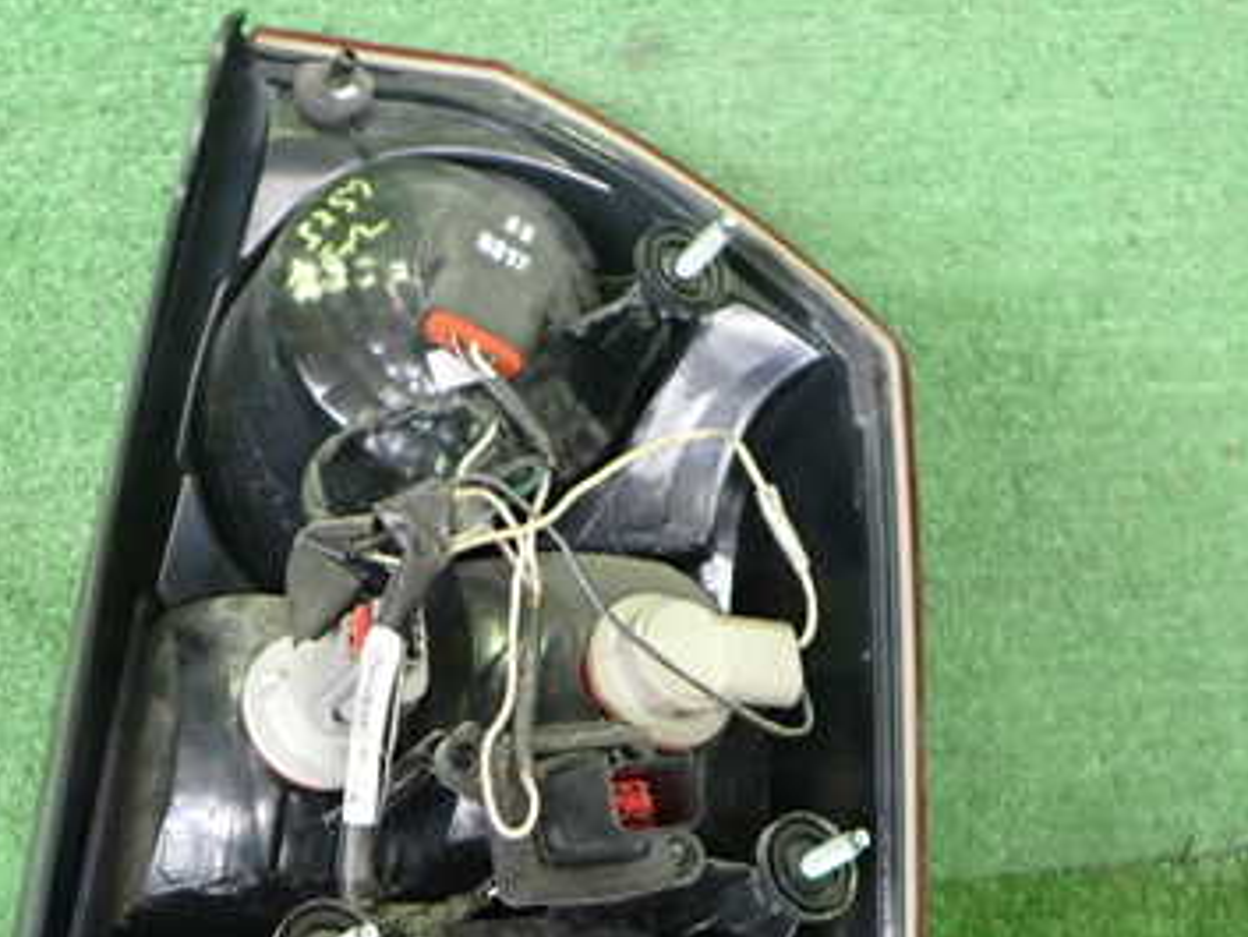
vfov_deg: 28.3
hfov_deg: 37.3
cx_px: 477
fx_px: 1839
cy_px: 668
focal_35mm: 51
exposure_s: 1/50
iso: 800
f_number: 2.3
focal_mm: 5.4
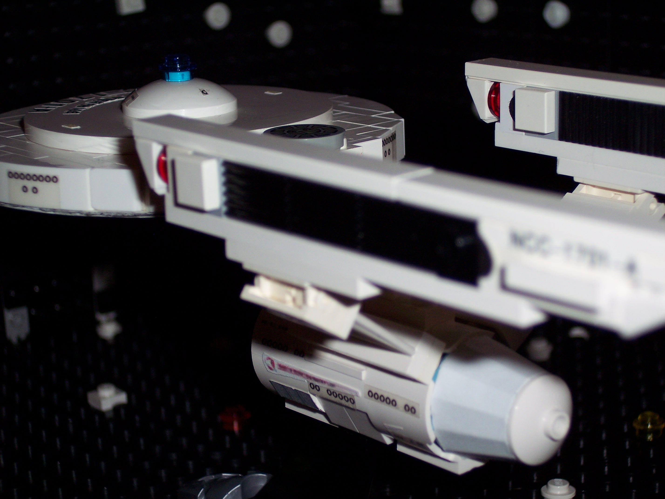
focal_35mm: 91
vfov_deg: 16.2
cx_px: 332
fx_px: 1748
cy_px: 250
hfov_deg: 21.5
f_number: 4.1
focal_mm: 18.7
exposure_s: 1/90
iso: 100
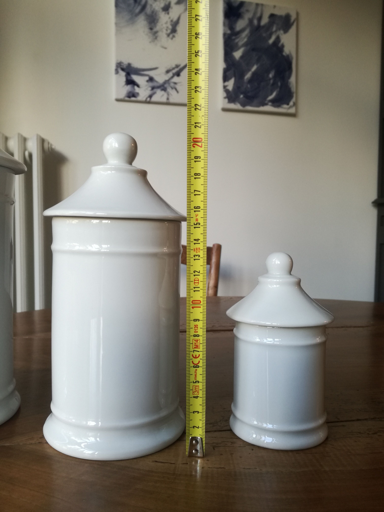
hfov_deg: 51.4
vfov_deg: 65.3
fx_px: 399
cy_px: 256
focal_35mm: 27
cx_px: 192
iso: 100
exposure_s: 1/30
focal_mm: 3.79
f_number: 2
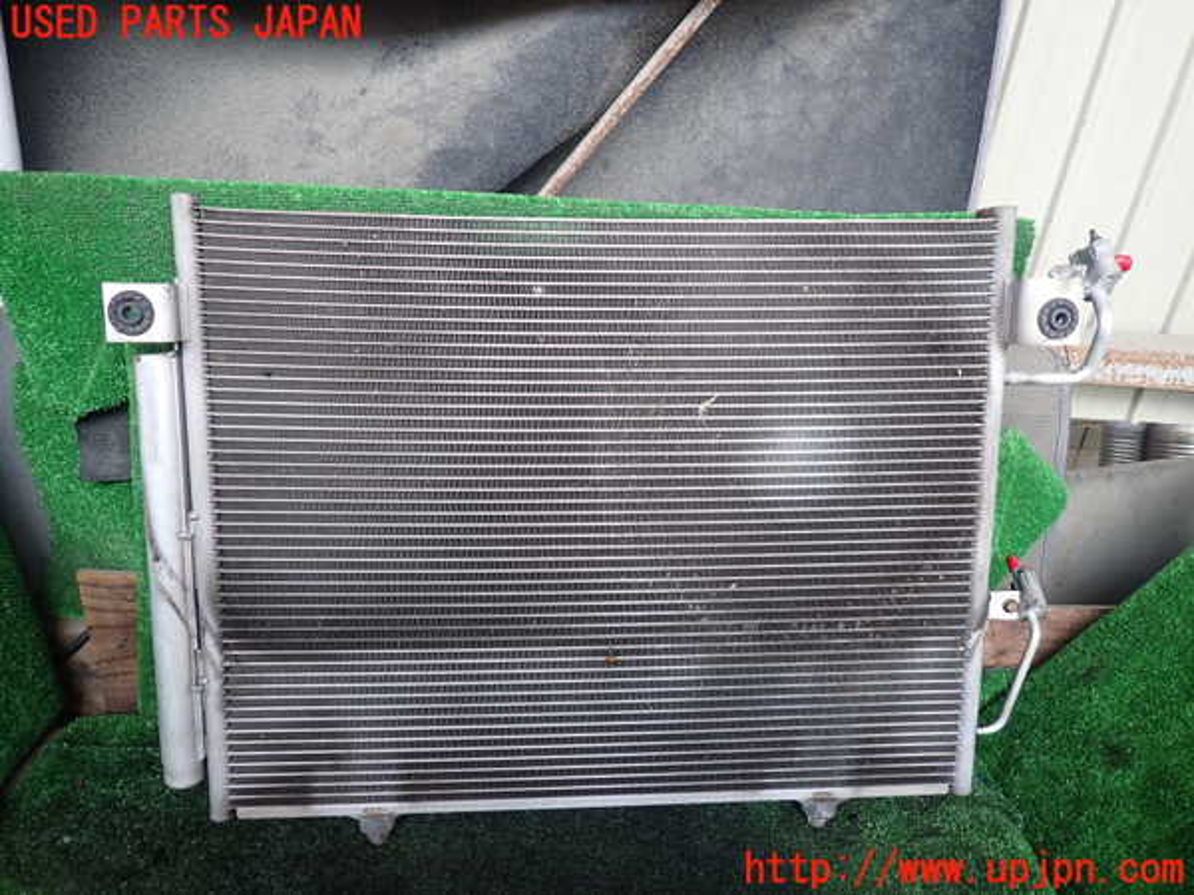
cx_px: 597
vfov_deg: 54.9
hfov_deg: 69.4
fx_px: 862
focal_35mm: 25
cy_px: 448
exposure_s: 1/100
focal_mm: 4.5
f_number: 2
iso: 100
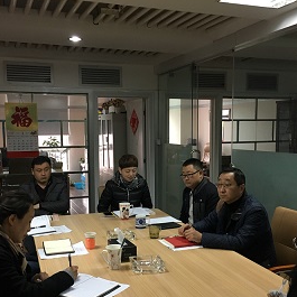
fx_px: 388
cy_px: 173
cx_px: 145
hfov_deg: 41.9
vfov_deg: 41.7
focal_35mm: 40
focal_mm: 4.15
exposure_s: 1/33
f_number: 2.2
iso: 160
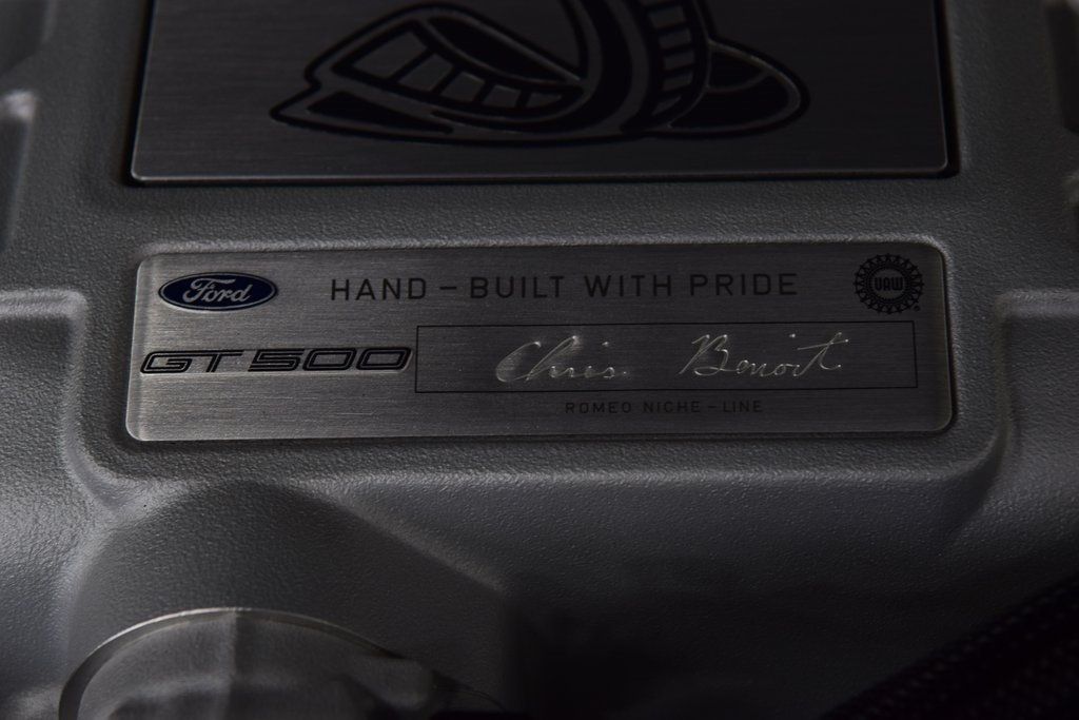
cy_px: 360
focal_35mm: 105
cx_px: 540
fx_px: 3147
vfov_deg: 13.0
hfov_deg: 19.5
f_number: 7.1
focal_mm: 70
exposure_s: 1/30
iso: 560
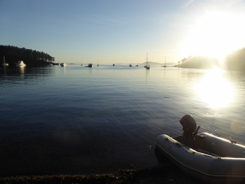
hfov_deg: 69.4
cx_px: 122
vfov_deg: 54.9
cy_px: 92
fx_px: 177
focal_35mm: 25
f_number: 3.3
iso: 100
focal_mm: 4.3
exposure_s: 1/1300
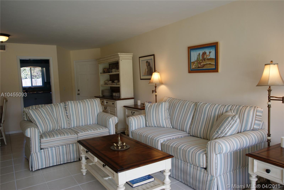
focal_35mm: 27
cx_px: 142
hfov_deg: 67.3
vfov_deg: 48.0
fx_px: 213
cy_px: 95
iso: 100
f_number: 4.5
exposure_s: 1/40
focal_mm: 18
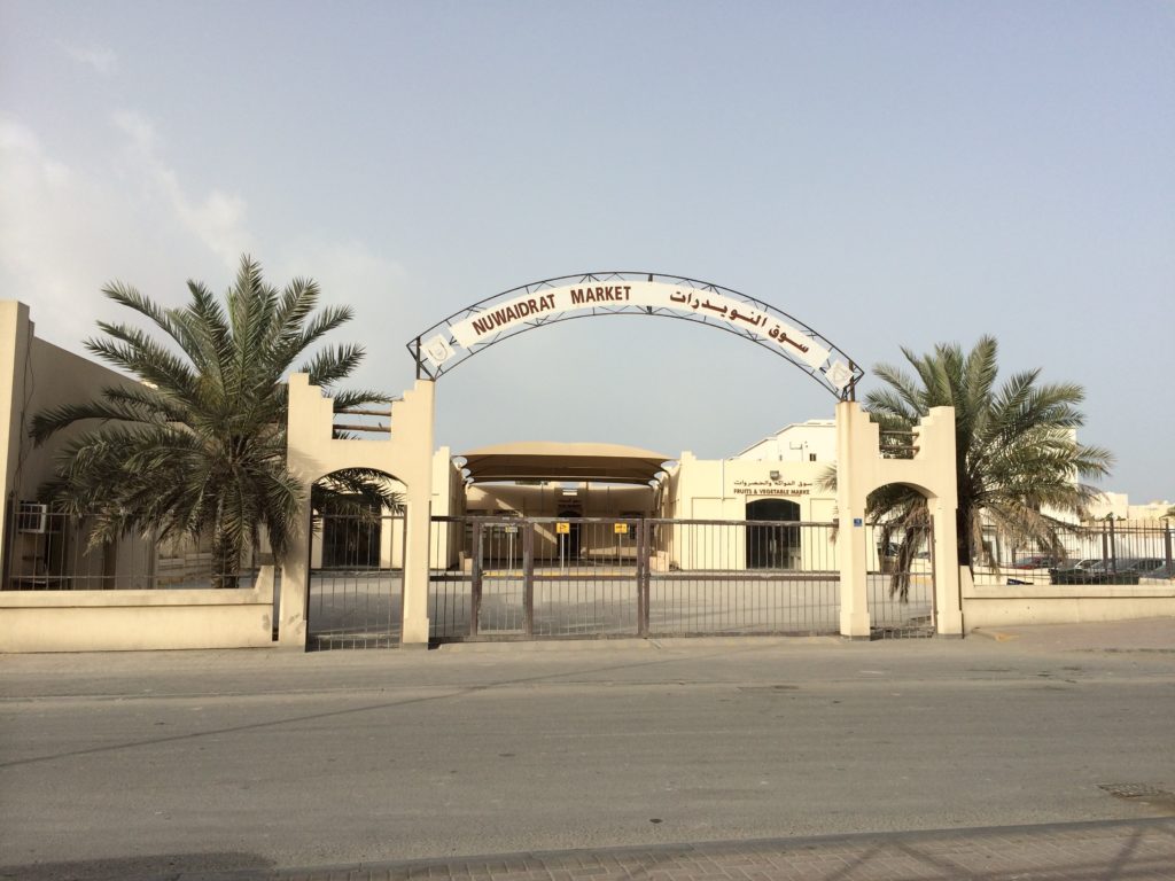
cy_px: 440
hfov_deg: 60.0
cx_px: 588
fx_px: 1018
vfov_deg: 46.8
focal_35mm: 30
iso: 40
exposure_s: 1/2283
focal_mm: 4.12
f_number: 2.2
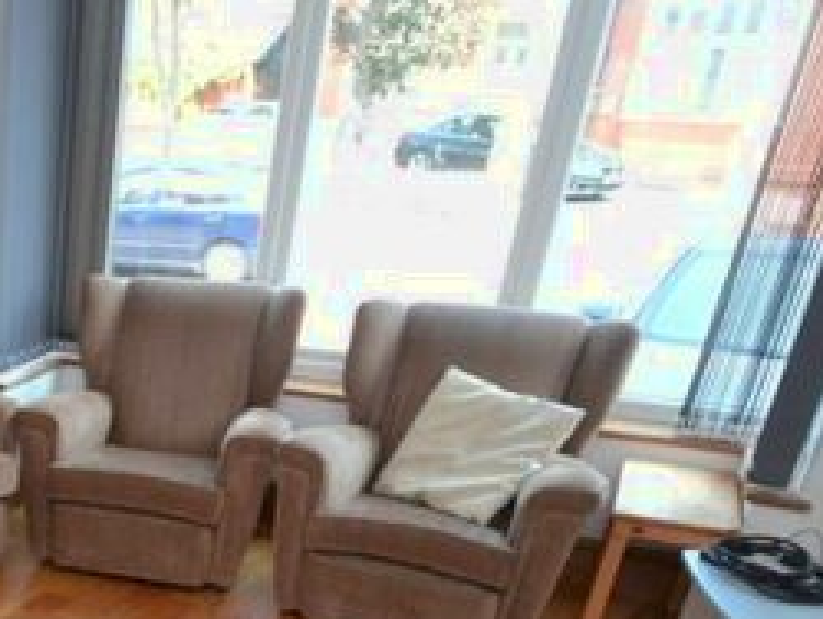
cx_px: -66
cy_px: 690
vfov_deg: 29.3
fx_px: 1055
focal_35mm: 44
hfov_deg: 36.5
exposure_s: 1/125
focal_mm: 11
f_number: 8
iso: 1600
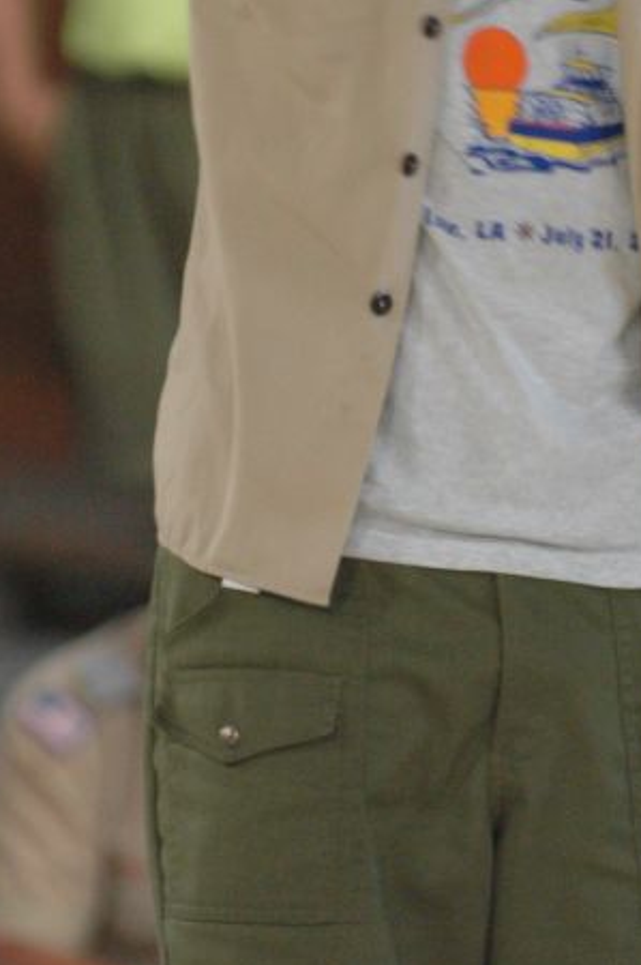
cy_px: 135
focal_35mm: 615
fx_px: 16462
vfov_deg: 3.4
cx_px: 540
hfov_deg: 2.2
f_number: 2.8
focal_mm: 180
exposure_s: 1/30
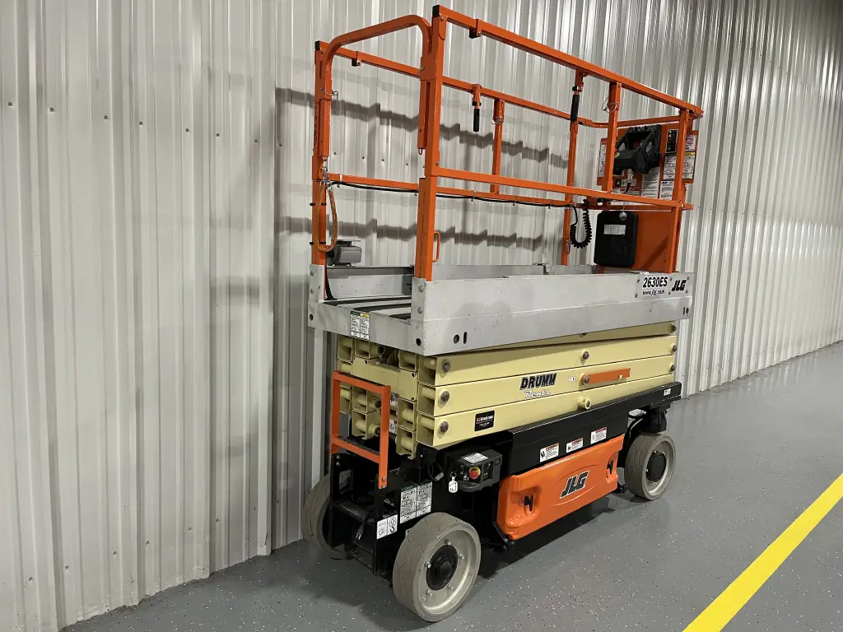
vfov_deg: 53.1
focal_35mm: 26
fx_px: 633
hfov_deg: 67.3
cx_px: 422
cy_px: 316
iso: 125
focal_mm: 5.1
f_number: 1.6
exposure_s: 1/64
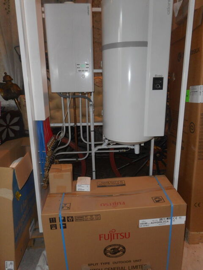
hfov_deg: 54.9
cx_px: 102
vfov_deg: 69.4
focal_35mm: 25
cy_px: 135
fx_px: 195
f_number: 3.7
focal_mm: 4.5
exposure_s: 1/25
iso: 200
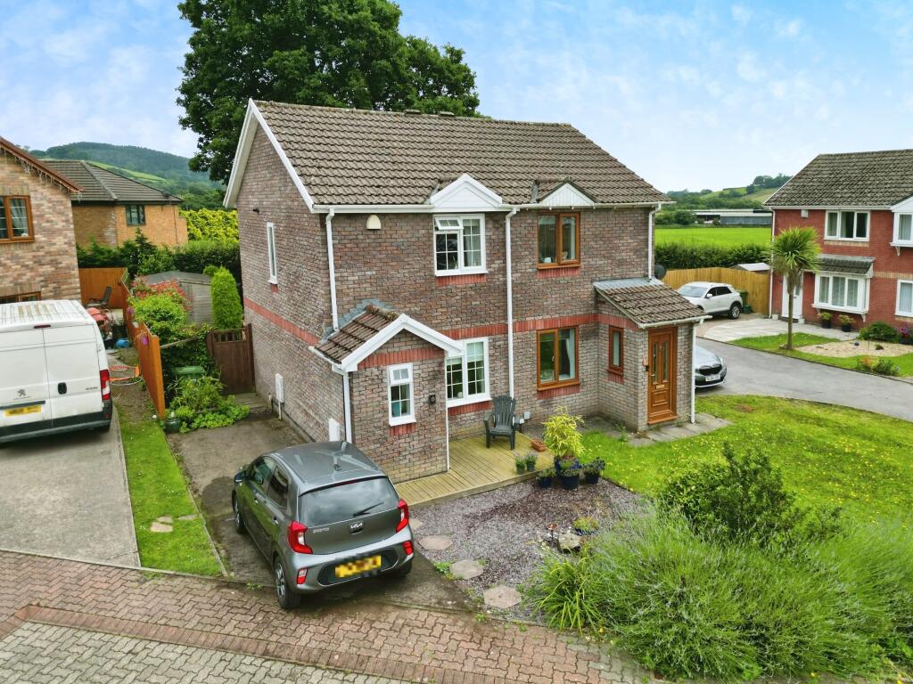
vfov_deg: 56.8
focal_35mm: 24
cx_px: 456
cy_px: 342
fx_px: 633
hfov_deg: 71.6
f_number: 1.7
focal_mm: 6.72
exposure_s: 1/2000
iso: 140
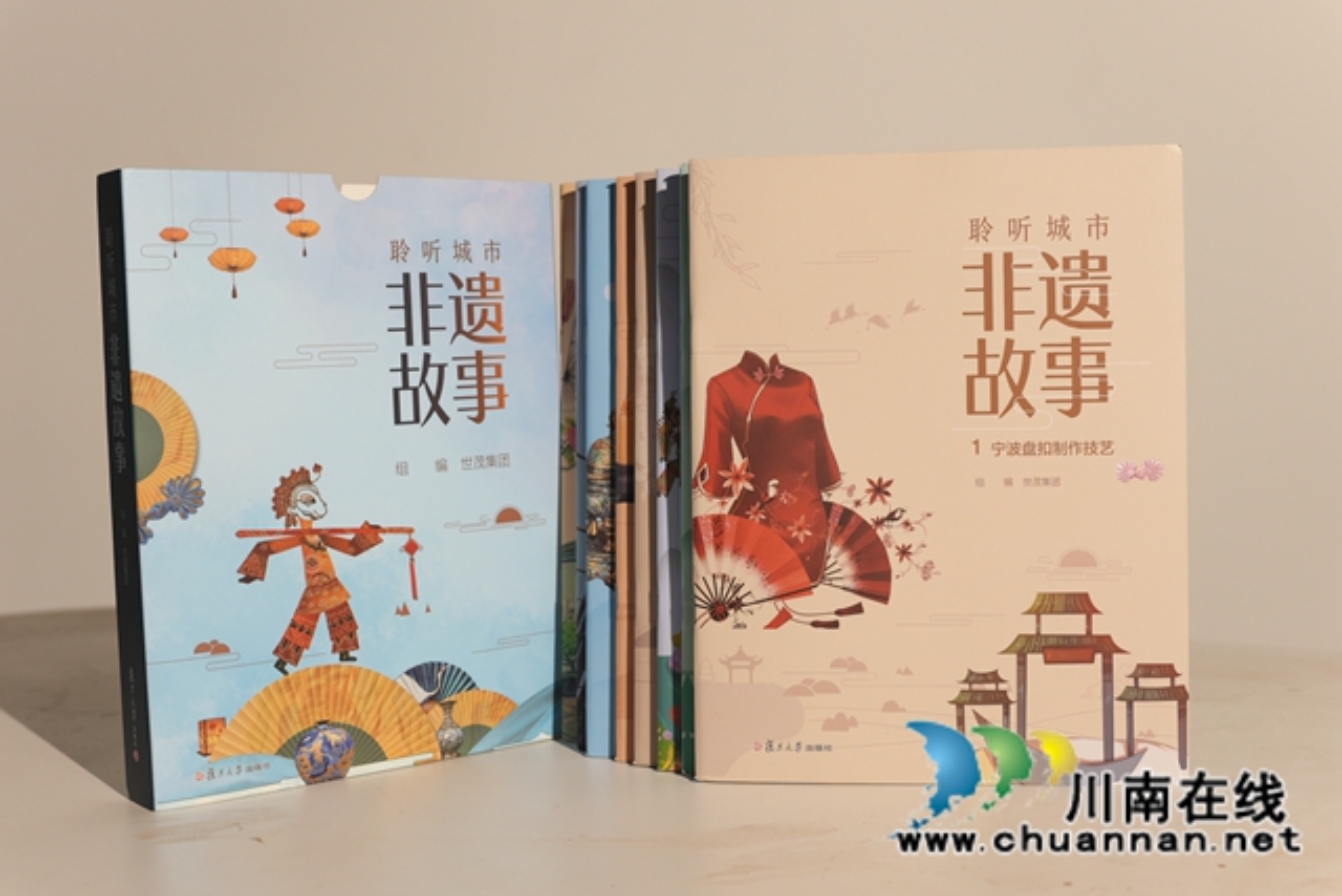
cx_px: 671
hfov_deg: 46.4
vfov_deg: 31.9
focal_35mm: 42
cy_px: 448
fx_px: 1566
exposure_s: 1/50
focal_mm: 28.6
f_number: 4
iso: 200
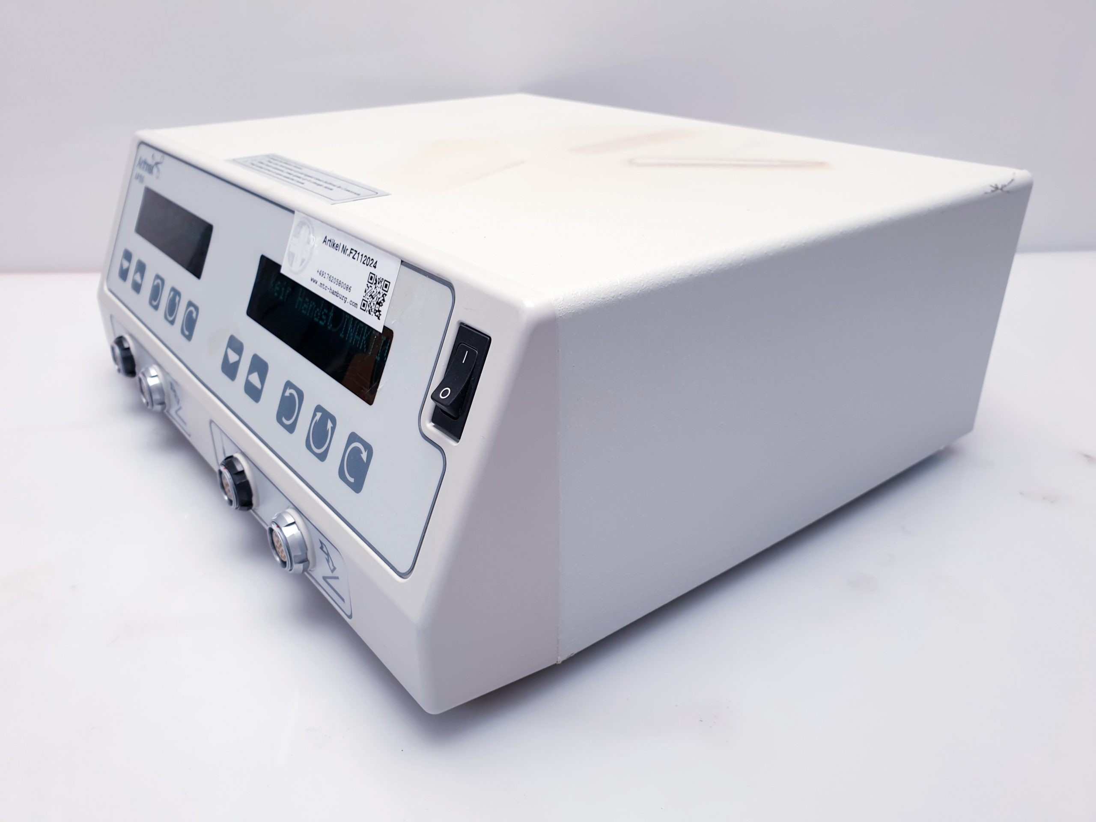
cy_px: 411
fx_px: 823
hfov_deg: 67.3
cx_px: 548
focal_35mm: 26
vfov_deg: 53.1
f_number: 2.4
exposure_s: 1/50
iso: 64
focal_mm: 4.3
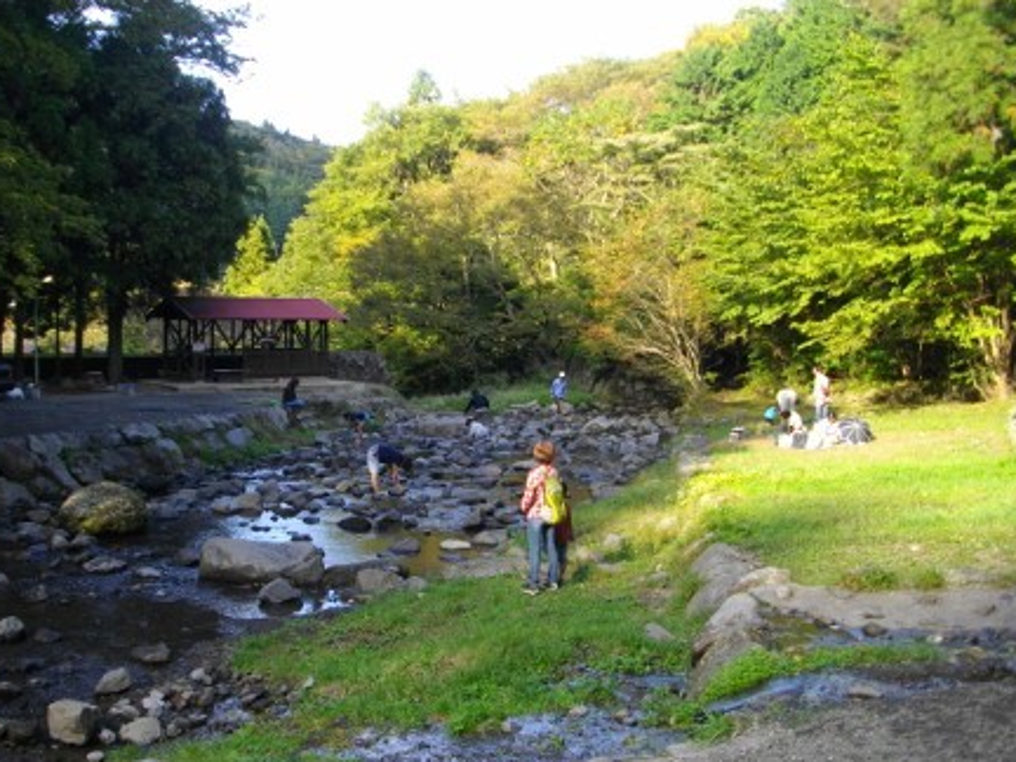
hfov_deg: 50.0
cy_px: 382
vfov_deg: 38.7
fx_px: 1086
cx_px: 444
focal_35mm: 37
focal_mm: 5.7
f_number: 2.9
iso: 100
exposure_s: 1/160
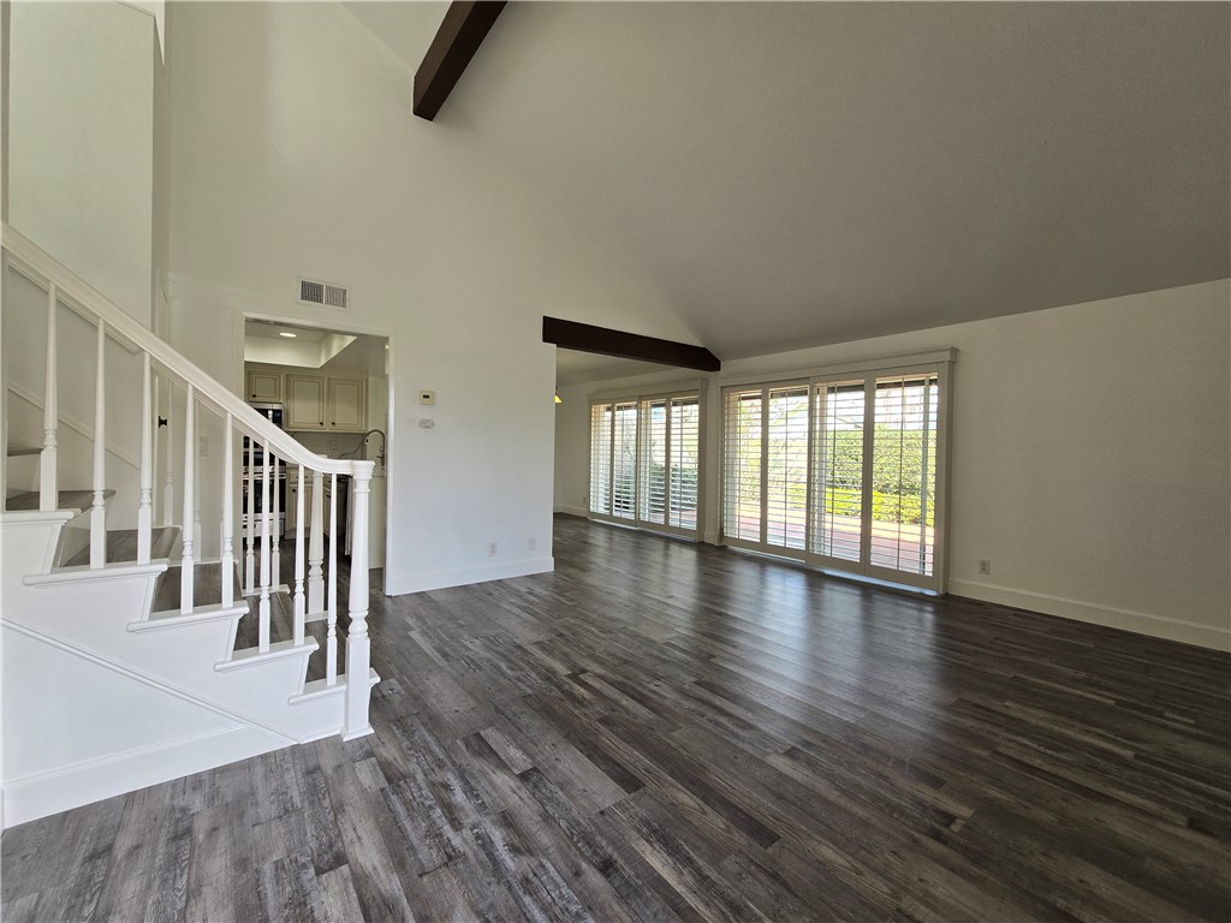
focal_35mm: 13
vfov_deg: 89.9
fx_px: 462
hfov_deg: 106.2
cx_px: 616
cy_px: 462
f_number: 2.2
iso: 50
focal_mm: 2.2
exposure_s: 1/125
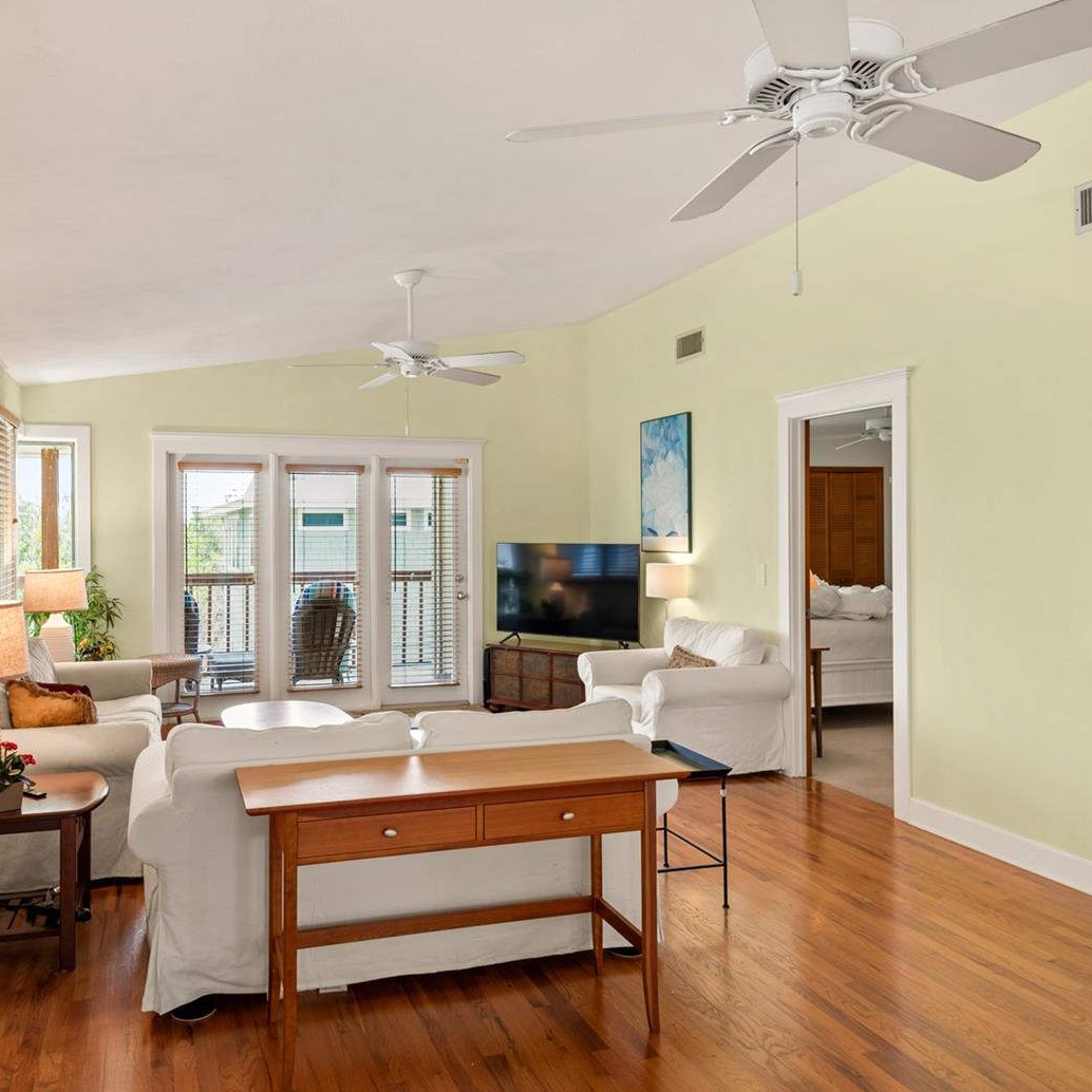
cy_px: 543
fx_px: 892
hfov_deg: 62.2
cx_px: 420
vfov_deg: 62.9
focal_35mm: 25
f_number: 8
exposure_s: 1/4
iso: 250
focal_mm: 19
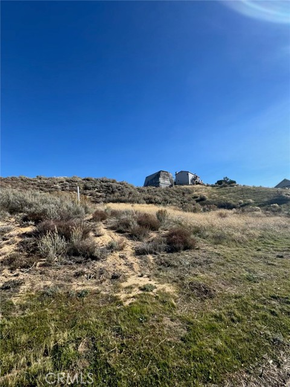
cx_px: 145
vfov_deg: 102.1
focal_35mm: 14
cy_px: 194
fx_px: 156
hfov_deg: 85.7
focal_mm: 2.22
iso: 50
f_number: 2.2
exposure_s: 1/1477
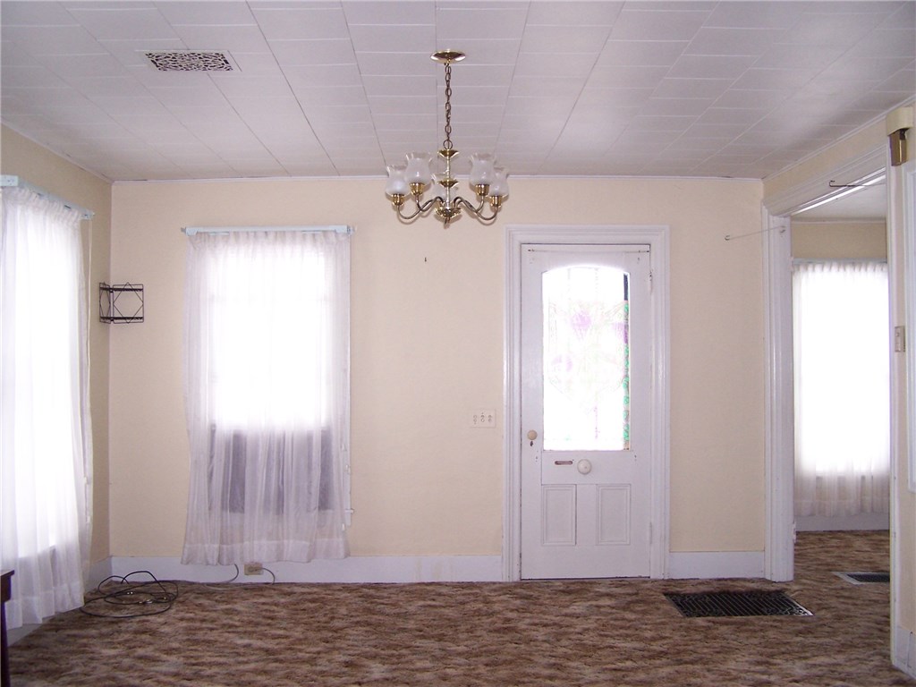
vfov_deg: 37.7
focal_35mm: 38
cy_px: 344
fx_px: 1006
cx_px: 458
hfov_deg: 49.0
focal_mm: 6.3
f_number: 2.8
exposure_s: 1/60
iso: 140
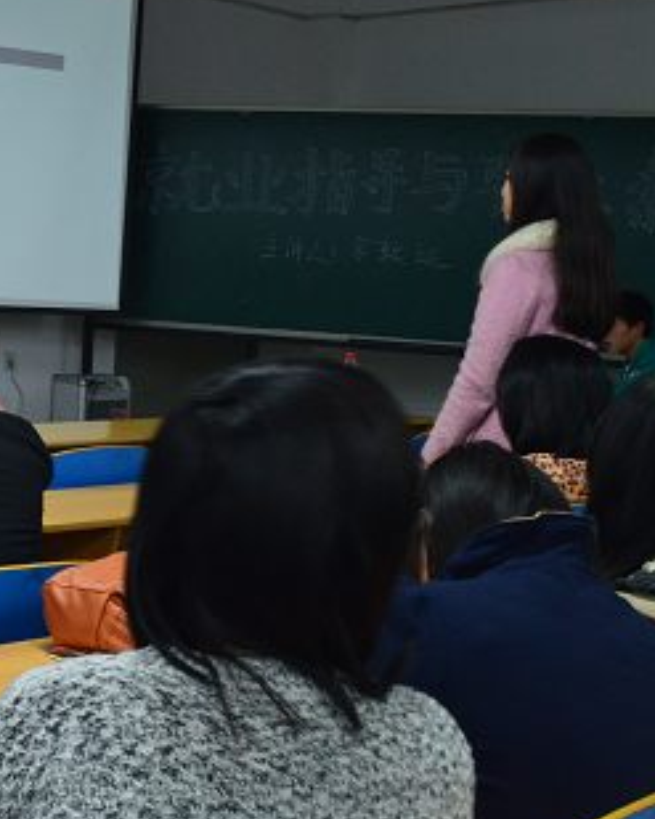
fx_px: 1358
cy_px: 368
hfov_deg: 25.8
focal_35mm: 56
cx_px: 0
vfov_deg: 33.6
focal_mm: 22
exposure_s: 1/15
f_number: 8
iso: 1600
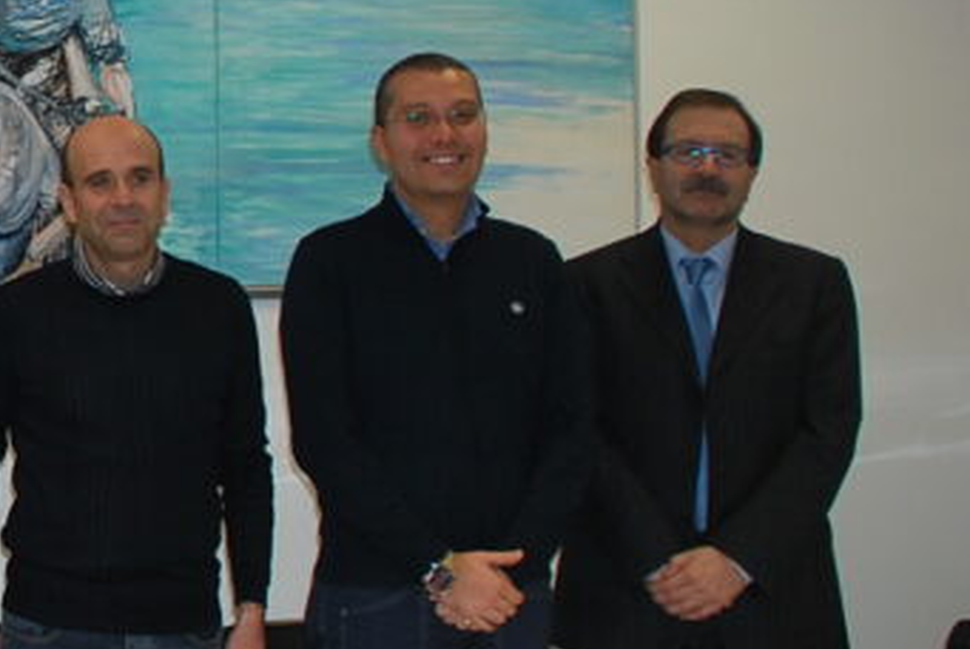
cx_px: -412
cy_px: 167
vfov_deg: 16.8
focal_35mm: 81
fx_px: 2184
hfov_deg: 21.6
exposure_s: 1/60
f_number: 3.5
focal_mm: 18
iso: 200
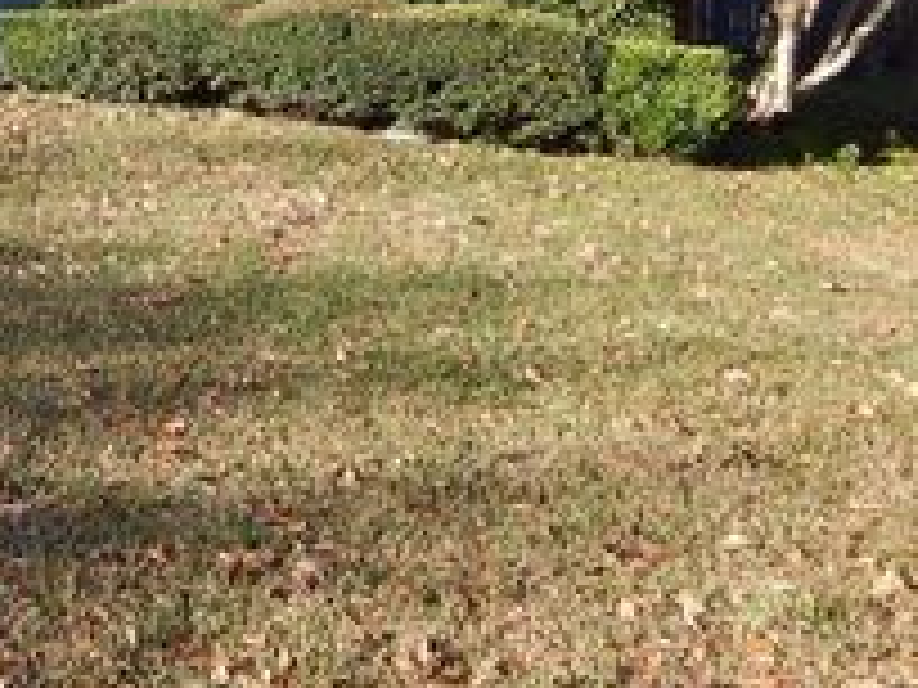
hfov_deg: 24.1
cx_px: -72
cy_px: -88
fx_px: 2015
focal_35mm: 76
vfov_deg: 18.6
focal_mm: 5.6
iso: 125
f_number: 3.2
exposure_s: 1/500
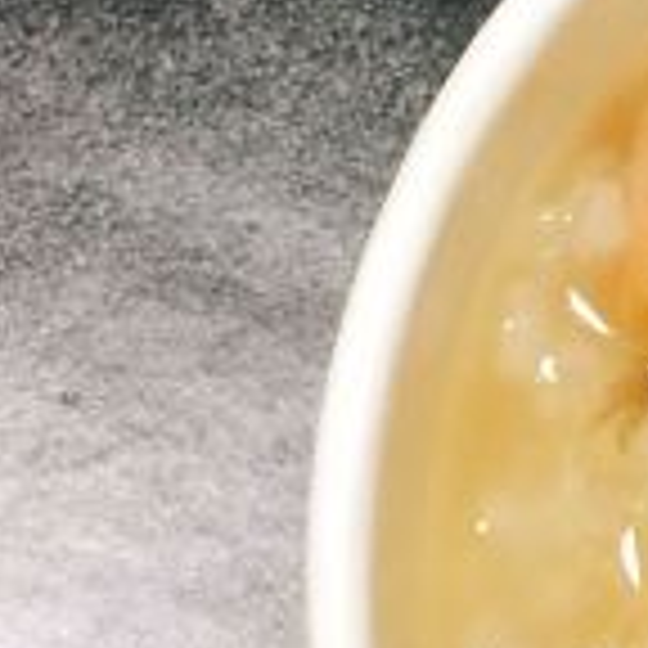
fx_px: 2647
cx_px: 925
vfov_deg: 13.7
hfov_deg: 13.3
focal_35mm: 125
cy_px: -58
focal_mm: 4.15
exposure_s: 1/17
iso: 80
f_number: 2.2
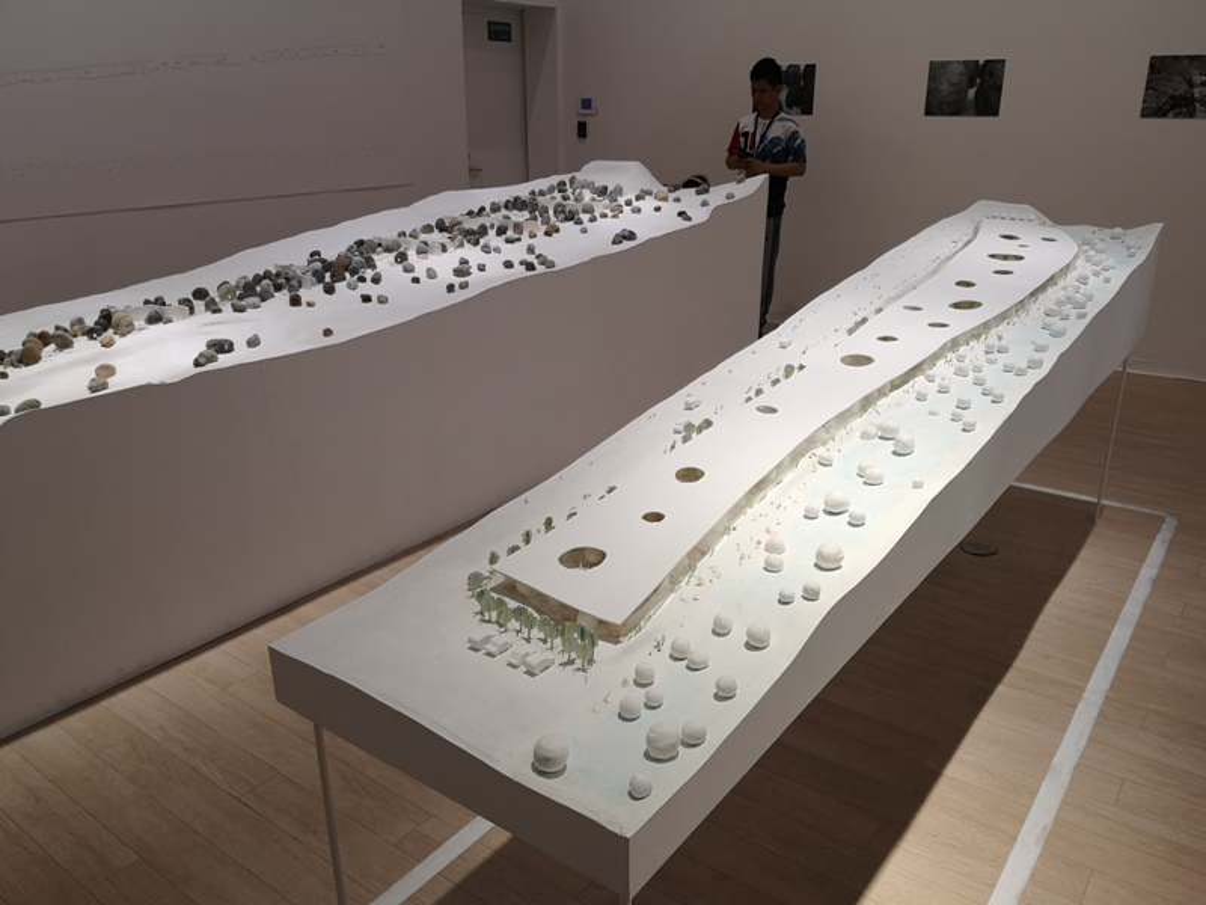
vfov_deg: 51.4
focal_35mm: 27
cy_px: 452
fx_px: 941
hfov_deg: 65.3
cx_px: 603
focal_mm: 3.95
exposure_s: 1/50
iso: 80
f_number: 1.8
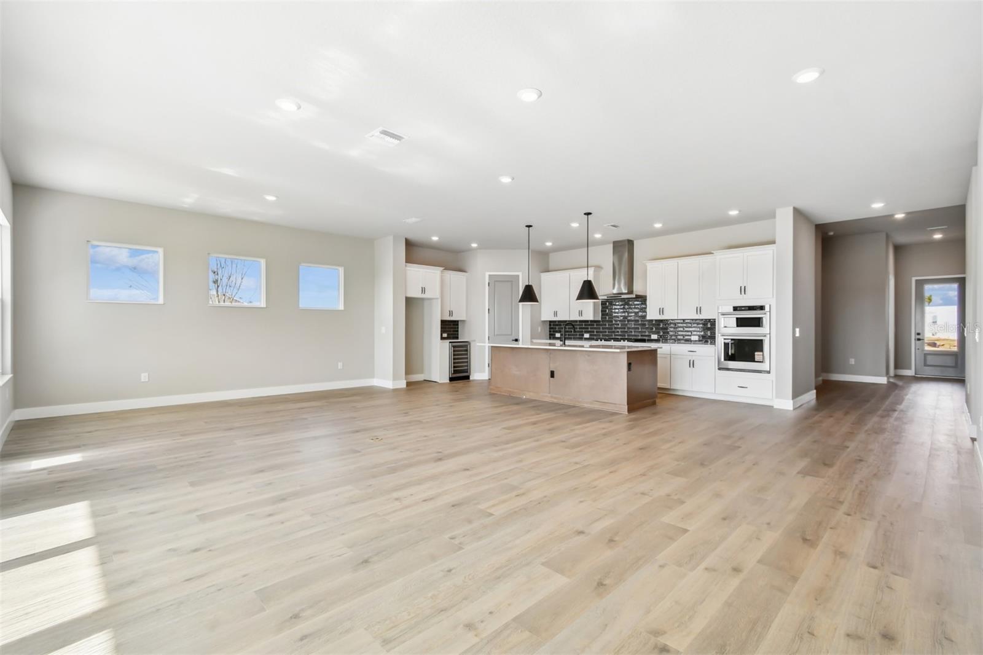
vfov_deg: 77.3
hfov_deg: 100.4
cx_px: 492
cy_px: 328
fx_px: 409
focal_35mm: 15
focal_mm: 10
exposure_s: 1/40
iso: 100
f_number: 7.1
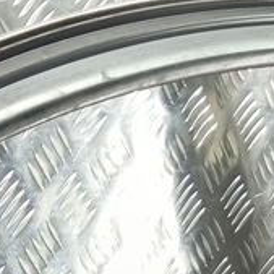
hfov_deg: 11.7
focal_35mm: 145
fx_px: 1299
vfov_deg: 10.8
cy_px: 589
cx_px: -84
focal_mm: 4.11
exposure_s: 1/50
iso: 185
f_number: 1.6
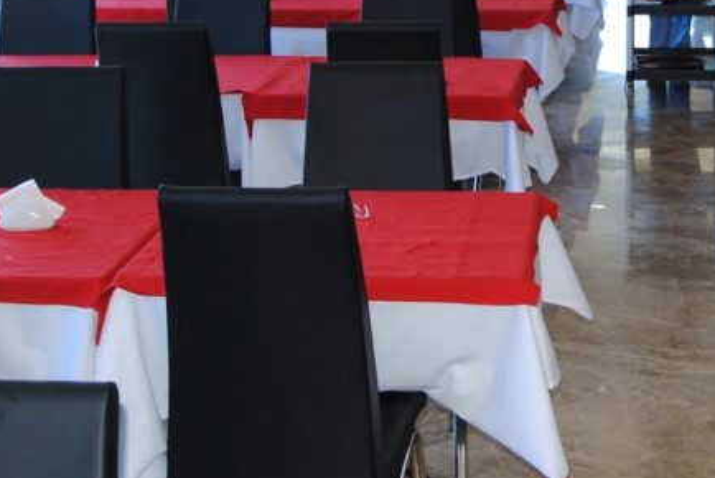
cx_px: 595
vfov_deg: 14.3
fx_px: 1888
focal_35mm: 95
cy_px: 54
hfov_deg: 21.1
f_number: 4.5
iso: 200
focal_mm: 24
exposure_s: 1/60
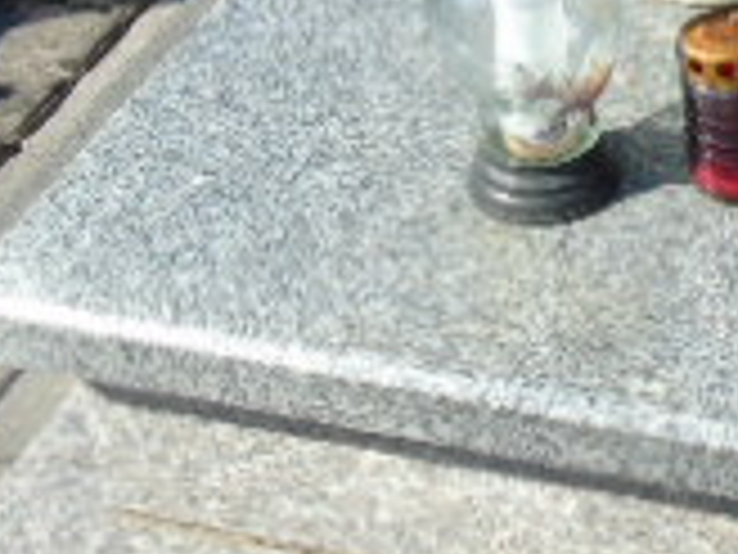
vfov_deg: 13.1
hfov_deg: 16.7
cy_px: 135
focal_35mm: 113
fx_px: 2409
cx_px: 868
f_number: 3.6
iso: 80
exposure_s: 1/500
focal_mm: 5.2
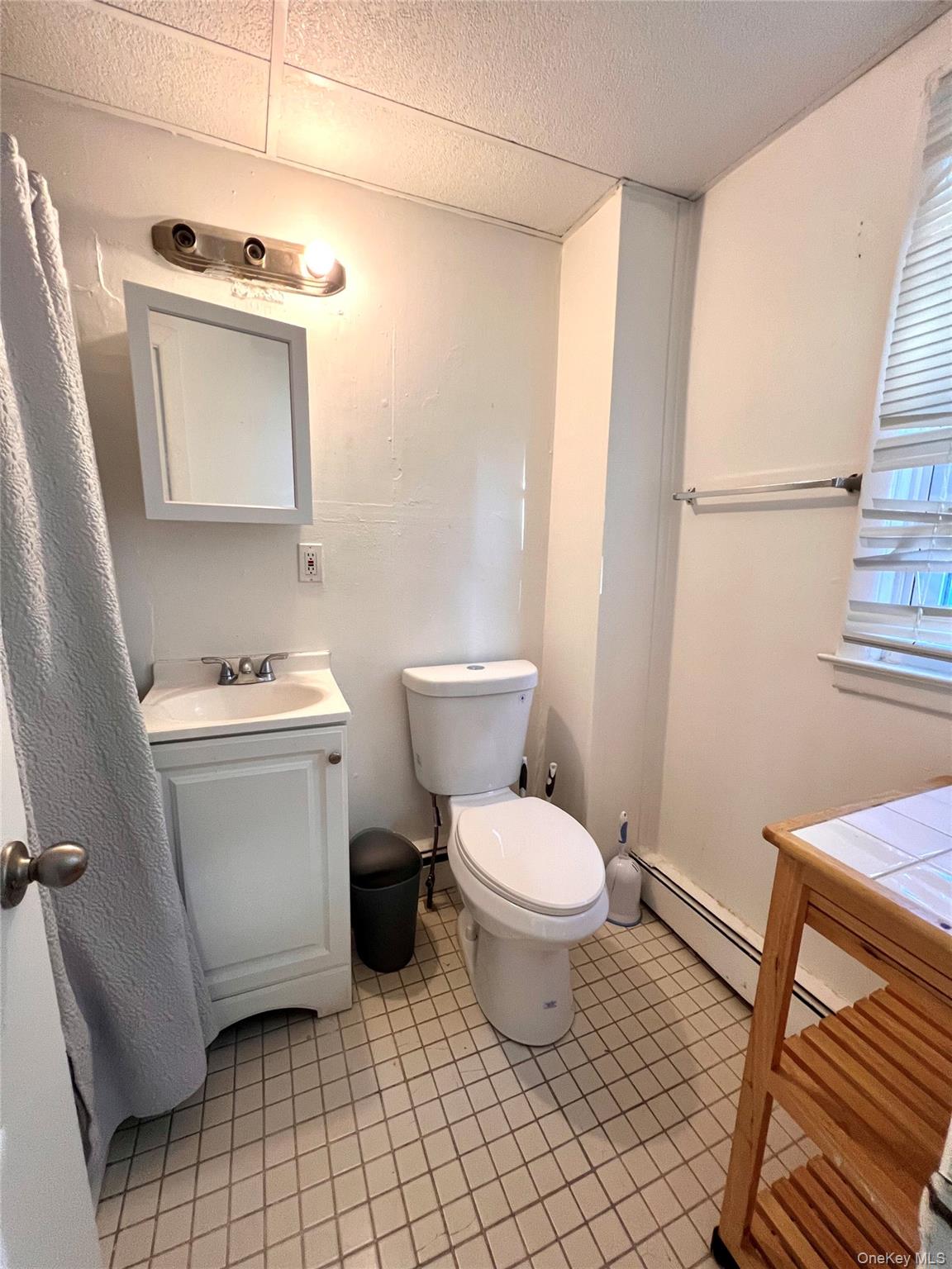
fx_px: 477
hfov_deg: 89.9
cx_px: 476
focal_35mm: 13
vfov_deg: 106.2
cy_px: 634
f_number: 1.8
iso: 200
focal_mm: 1.57
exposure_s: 1/60
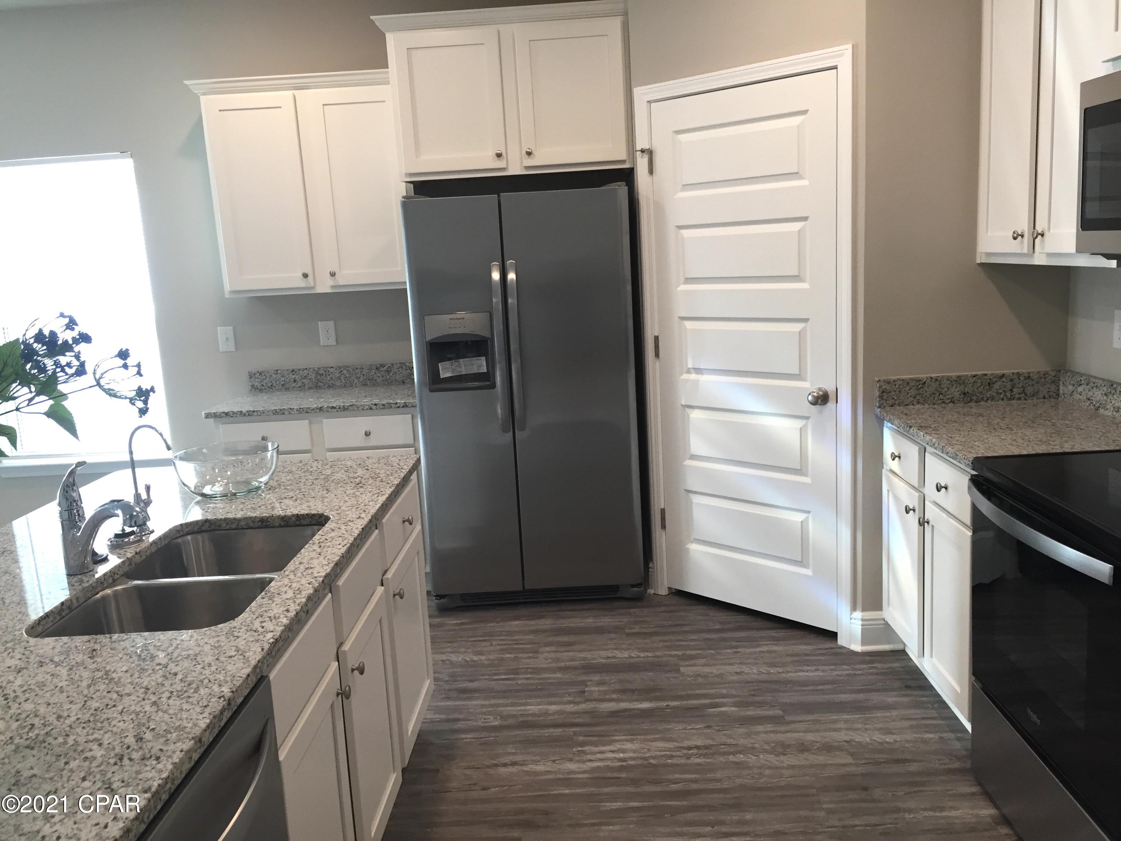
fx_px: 939
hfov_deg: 61.7
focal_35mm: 29
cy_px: 420
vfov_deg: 48.2
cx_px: 560
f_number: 2.2
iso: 40
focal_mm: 4.15
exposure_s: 1/30
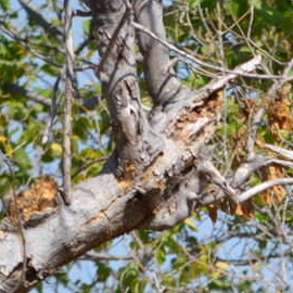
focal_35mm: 1811
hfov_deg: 1.0
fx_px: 17343
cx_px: 447
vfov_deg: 1.0
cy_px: 393
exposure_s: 1/640
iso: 200
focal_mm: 300
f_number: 6.3
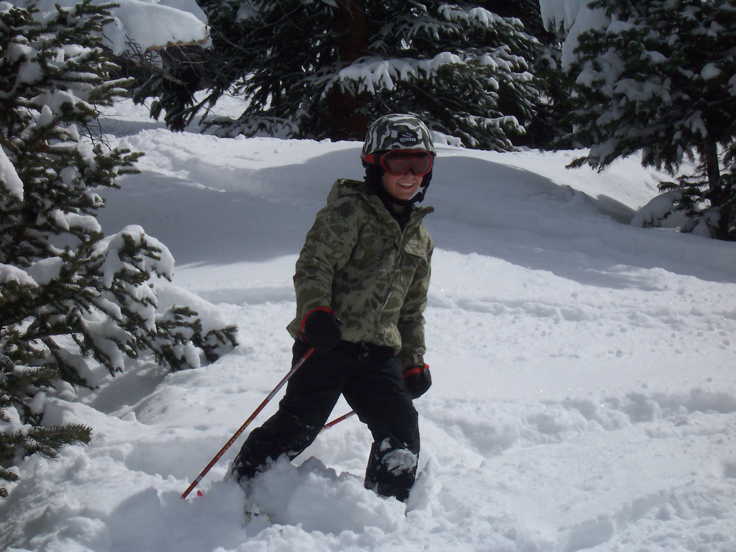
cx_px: 368
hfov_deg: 14.9
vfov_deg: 11.2
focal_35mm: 132
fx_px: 2807
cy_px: 276
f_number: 9.5
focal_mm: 22
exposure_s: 1/500
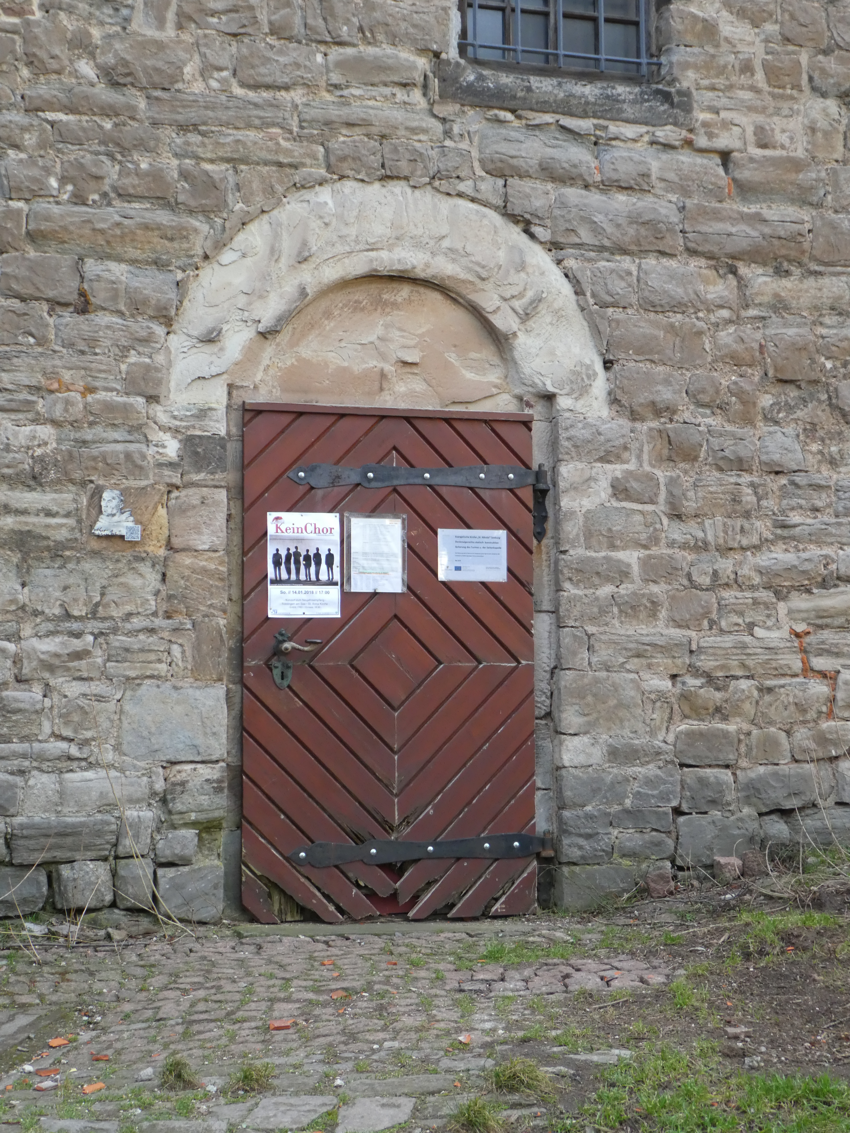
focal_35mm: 54
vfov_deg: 35.5
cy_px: 566
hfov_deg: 27.0
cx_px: 425
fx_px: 1768
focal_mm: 9.6
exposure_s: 1/80
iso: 320
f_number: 4.1
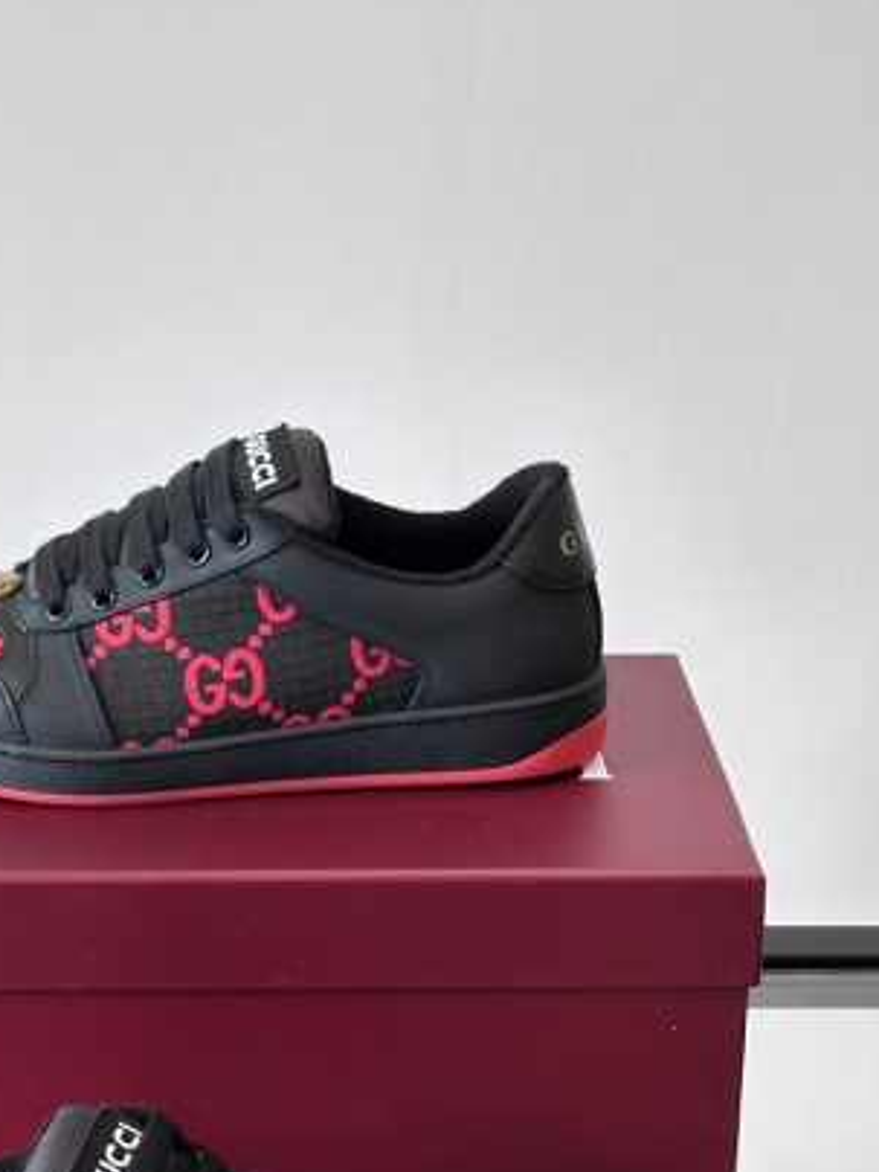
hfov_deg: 15.5
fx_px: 3216
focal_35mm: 95
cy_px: 751
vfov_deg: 20.6
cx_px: 223
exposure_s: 1/96
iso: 80
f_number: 1.78
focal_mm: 6.86
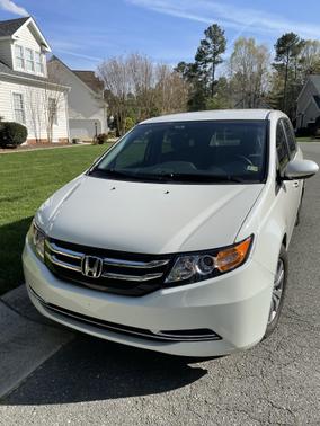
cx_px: 160
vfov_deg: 67.3
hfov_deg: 53.1
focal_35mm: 26
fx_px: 320
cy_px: 213
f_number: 1.6
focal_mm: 4.2
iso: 32
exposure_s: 1/3731
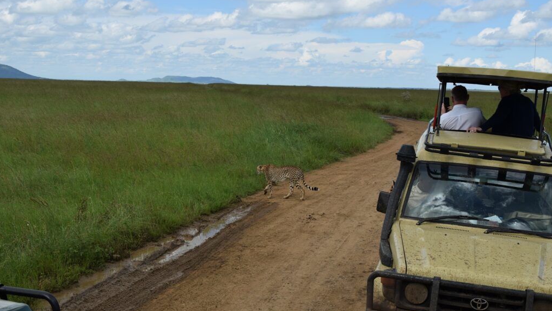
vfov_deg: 21.6
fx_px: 813
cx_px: 277
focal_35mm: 56
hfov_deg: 37.5
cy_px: 172
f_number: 9
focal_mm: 35
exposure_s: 1/320
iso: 200
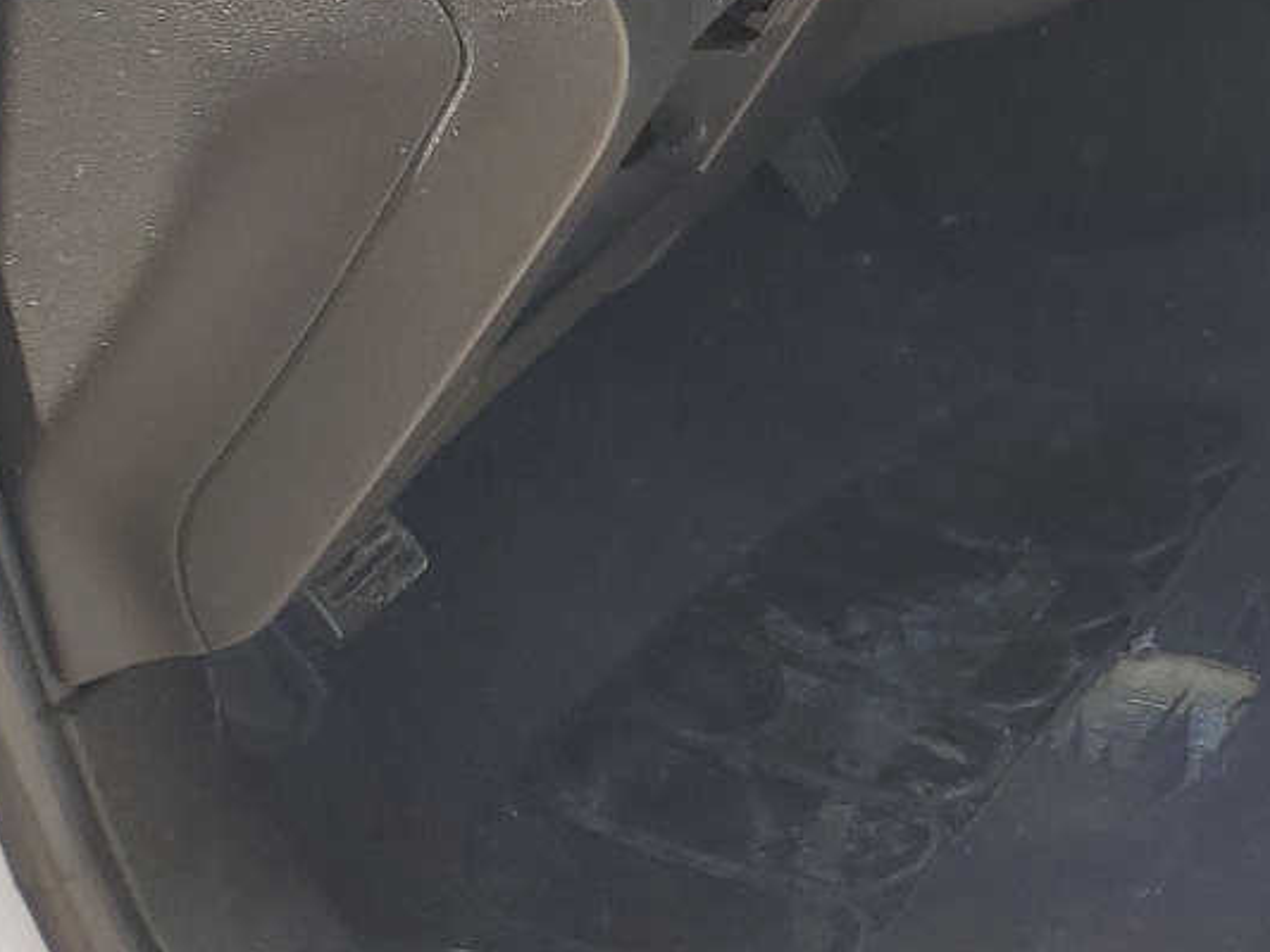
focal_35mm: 78
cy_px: -74
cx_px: 1890
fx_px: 2862
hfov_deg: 21.2
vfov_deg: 18.3
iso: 50
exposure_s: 1/526
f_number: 1.5
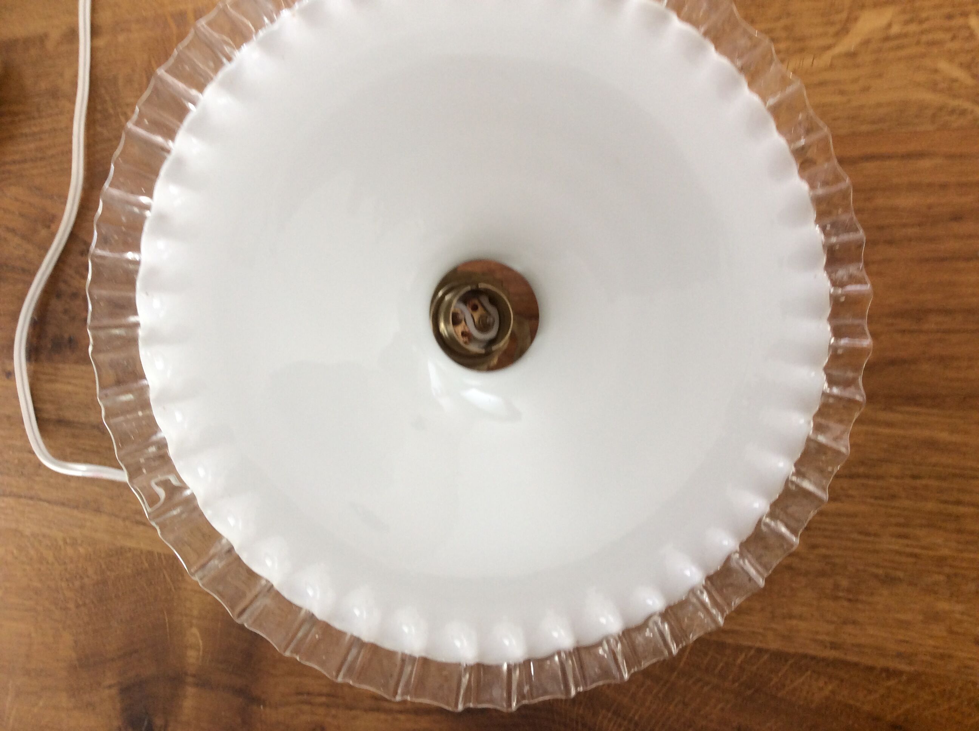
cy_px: 366
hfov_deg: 56.9
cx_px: 490
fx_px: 904
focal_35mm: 32
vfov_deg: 44.1
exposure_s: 1/25
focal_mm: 3.3
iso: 40
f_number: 2.4
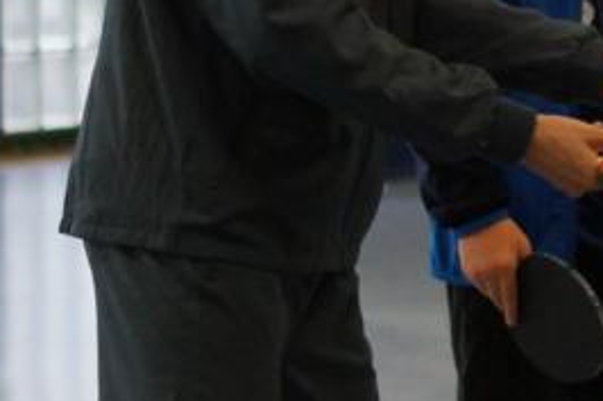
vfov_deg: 4.2
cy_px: -20
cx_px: 1002
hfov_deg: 6.2
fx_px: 5457
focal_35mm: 326
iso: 1600
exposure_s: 1/2000
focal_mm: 50
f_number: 2
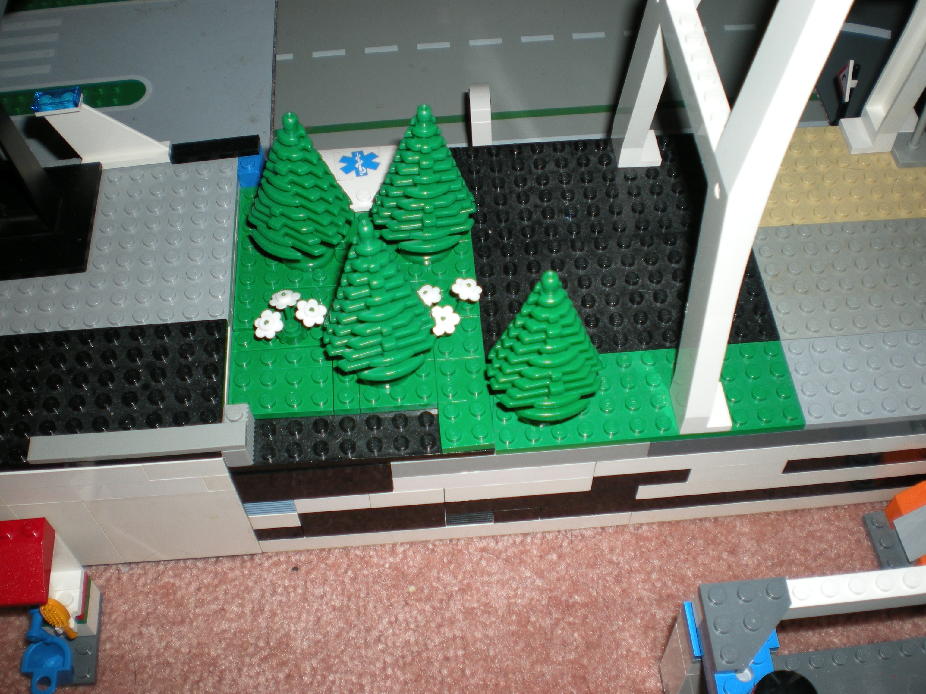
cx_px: 463
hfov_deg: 49.0
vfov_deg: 37.7
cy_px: 347
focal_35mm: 38
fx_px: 1017
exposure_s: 1/60
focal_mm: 6.3
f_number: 3.1
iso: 64
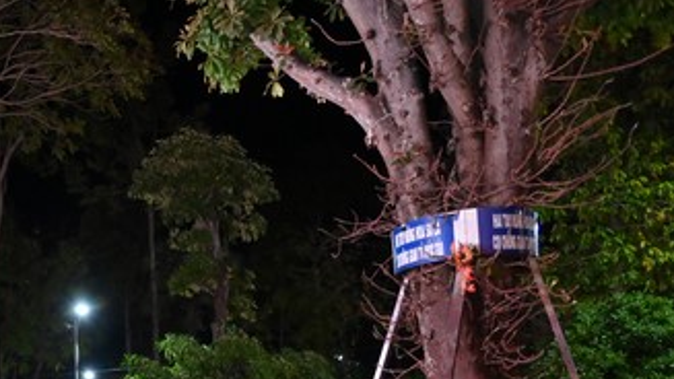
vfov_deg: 22.4
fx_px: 894
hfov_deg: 38.3
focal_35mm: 50
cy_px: 429
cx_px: 58
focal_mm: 24
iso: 1600
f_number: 4
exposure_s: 1/80
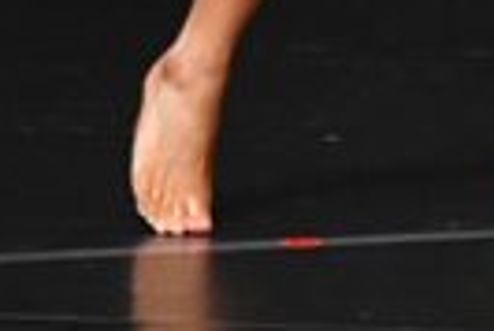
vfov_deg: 0.8
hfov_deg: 1.1
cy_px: -550
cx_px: 715
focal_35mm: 1835
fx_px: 25207
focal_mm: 210
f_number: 5.6
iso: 4000
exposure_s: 1/400
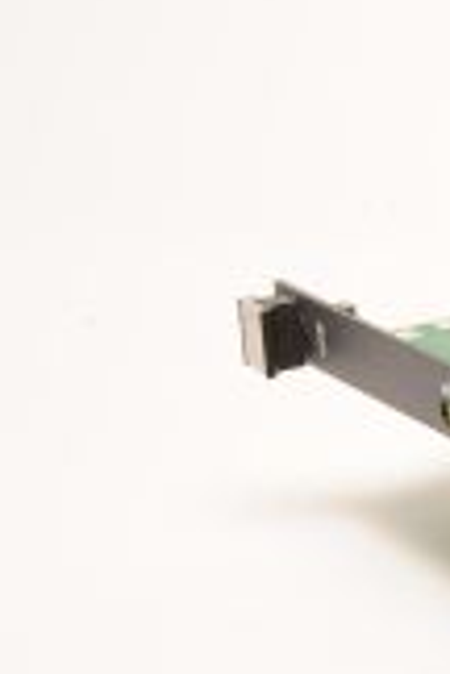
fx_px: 3468
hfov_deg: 6.8
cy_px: 397
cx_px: 1246
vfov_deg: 11.1
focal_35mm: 185
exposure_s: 1/160
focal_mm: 50
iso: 320
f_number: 16
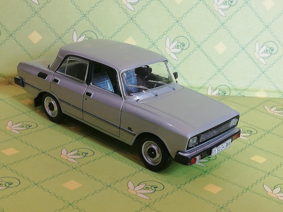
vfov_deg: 24.4
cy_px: 106
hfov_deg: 32.2
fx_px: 490
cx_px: 142
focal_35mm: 60
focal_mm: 3.46
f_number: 2.2
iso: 125
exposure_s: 1/33.3
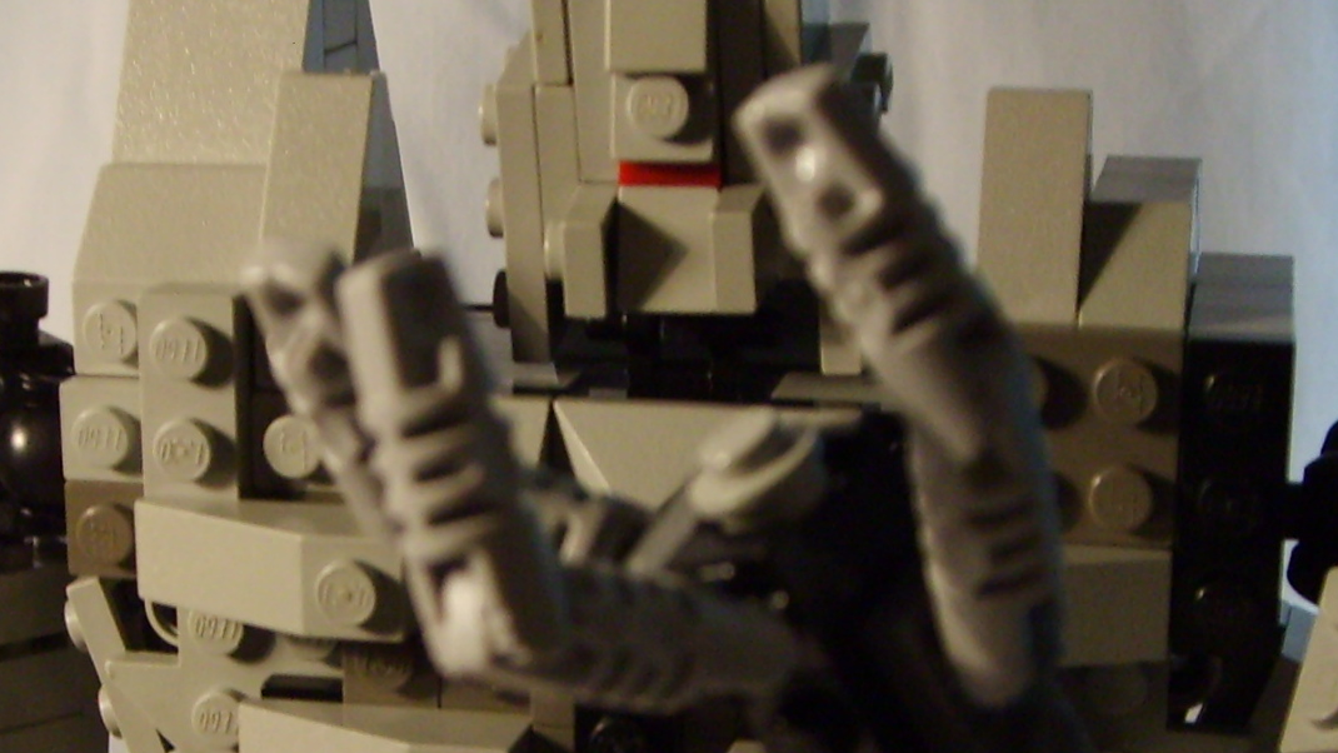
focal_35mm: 81
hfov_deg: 26.2
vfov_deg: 14.8
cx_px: 593
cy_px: 624
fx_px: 2874
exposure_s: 1/30
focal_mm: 5.8
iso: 133
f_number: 2.8
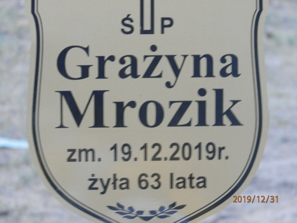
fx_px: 2411
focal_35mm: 281
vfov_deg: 5.3
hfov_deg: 7.0
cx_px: 148
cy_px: 112
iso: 400
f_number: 5.6
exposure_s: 1/8
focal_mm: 50.2
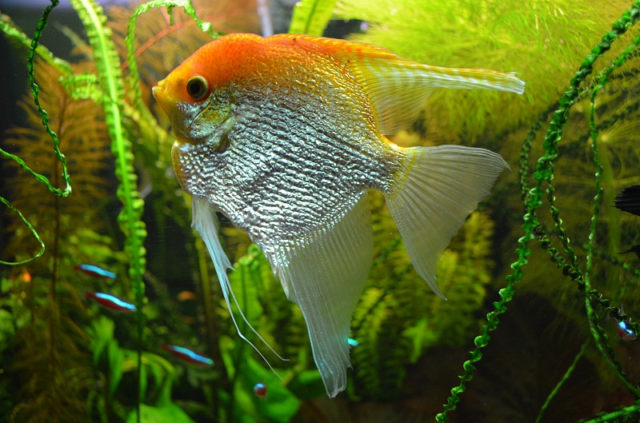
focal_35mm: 39
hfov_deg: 49.7
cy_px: 212
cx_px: 320
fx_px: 692
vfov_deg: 34.0
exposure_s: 1/60
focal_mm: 26
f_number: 4.2
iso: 500
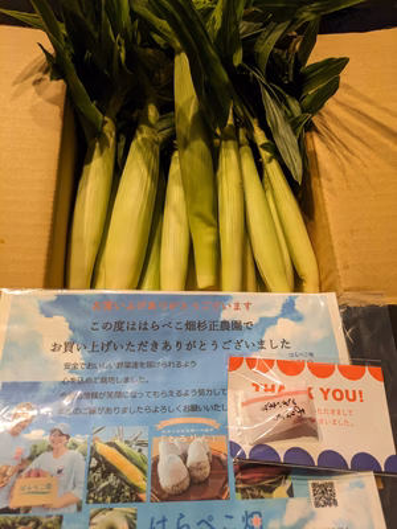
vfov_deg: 69.4
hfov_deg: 54.9
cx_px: 198
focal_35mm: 25
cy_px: 264
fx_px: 382
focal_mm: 5.43
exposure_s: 1/40
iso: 175
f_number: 1.89
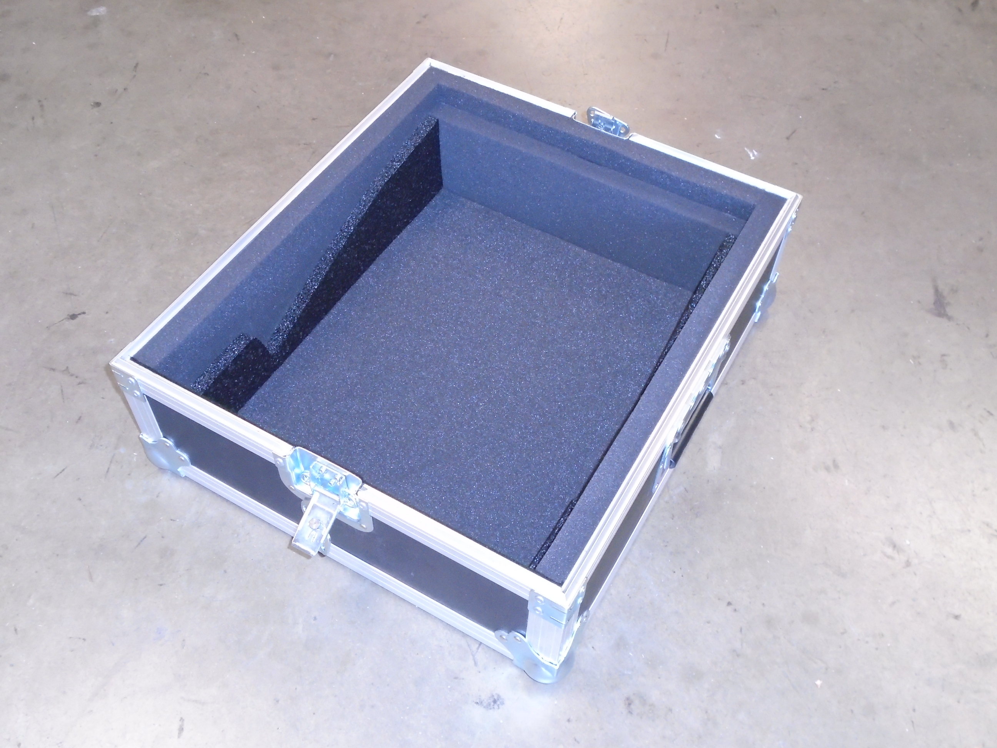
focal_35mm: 36
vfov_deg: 39.7
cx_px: 498
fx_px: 1037
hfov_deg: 51.4
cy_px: 374
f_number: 3.8
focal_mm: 6.4
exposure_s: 1/40
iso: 400
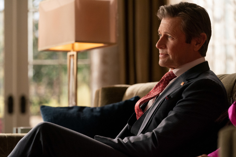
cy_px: 78
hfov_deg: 16.9
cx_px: 118
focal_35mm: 121
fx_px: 793
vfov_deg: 11.3
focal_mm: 121
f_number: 3.5
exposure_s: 1/160
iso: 5000
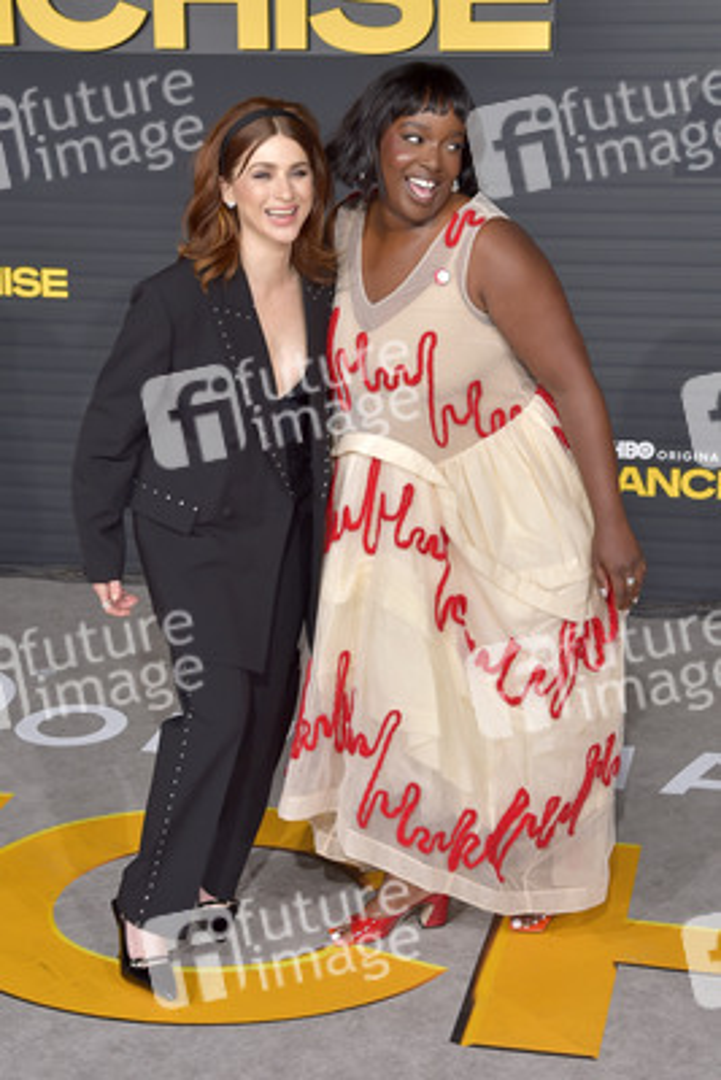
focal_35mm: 48
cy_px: 540
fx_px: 1441
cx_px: 360
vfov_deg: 41.1
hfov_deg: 28.1
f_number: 6.3
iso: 400
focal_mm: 48
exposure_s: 1/250
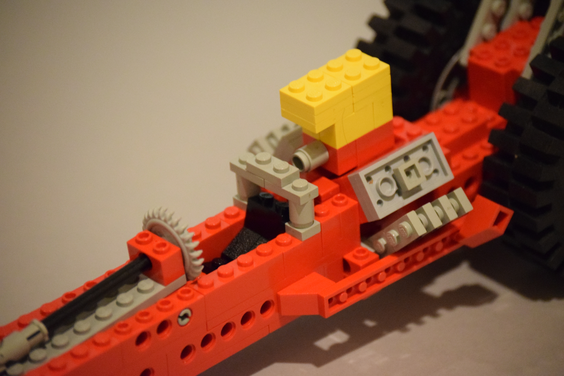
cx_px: 282
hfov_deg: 13.0
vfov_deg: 8.7
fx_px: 2467
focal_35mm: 158
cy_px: 188
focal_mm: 105
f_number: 4.8
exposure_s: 1/125
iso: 6400
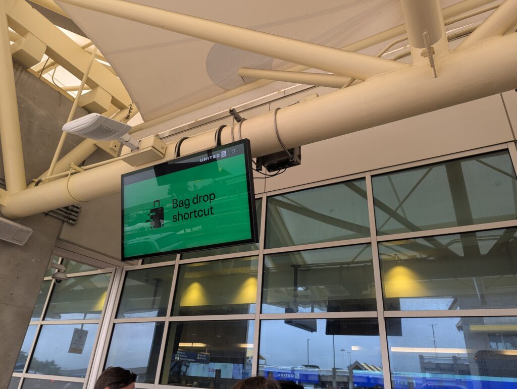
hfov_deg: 71.5
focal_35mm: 24
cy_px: 194
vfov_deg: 56.9
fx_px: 359
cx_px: 258
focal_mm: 6.81
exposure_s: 1/100
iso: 40
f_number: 1.85
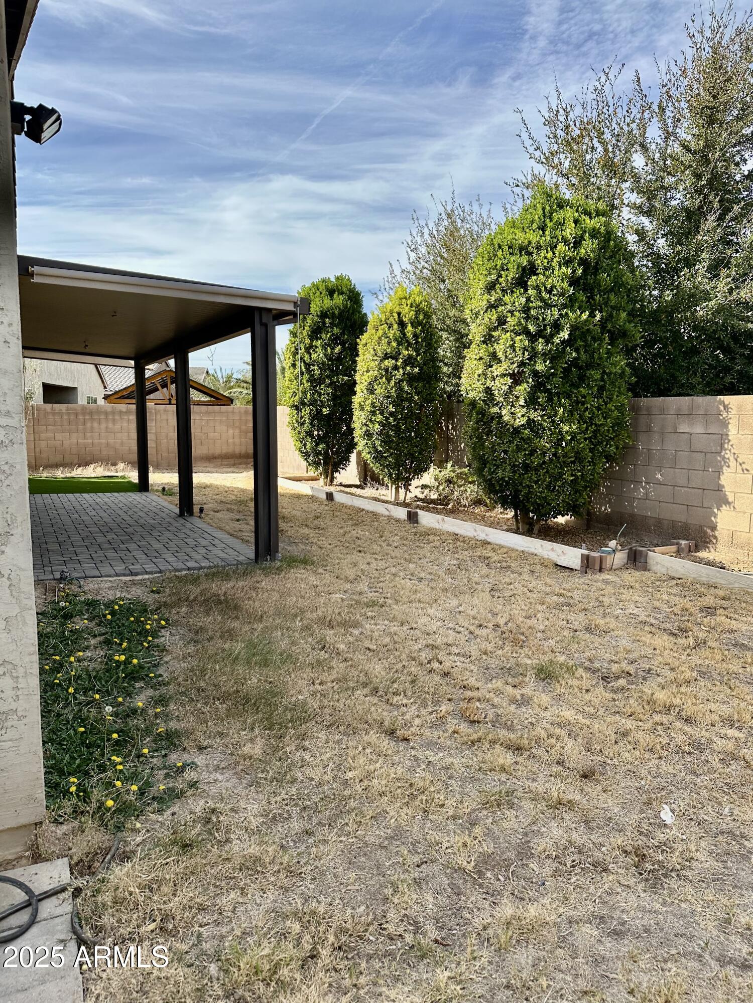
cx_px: 376
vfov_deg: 71.6
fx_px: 696
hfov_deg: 56.8
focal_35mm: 24
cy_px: 502
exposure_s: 1/2882
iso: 80
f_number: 1.78
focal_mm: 6.86
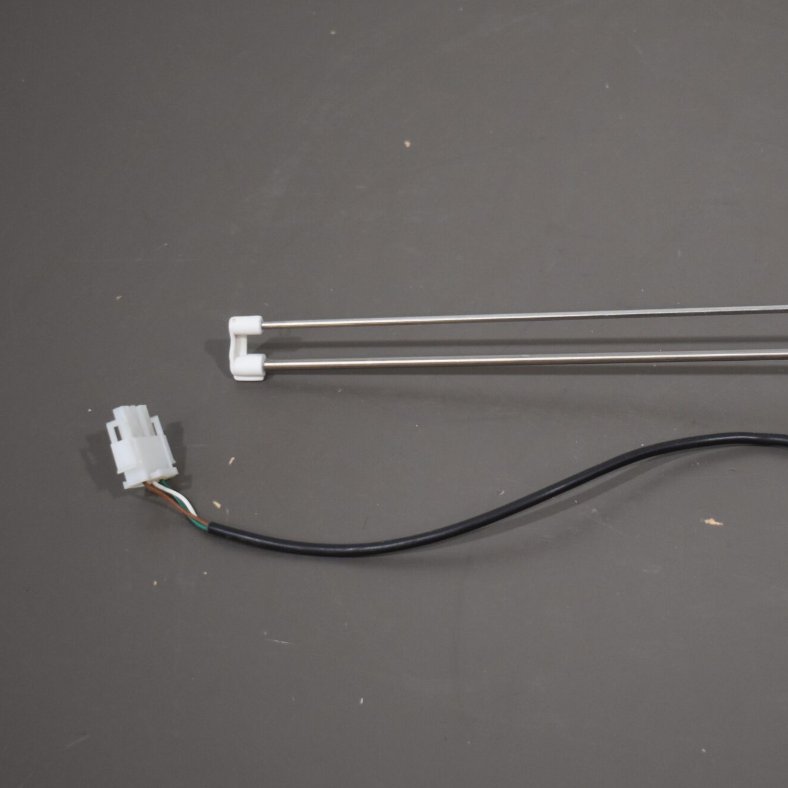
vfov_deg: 22.5
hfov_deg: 22.2
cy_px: 390
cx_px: 659
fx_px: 1979
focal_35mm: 77
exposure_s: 1/250
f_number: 4.2
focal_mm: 31
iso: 800
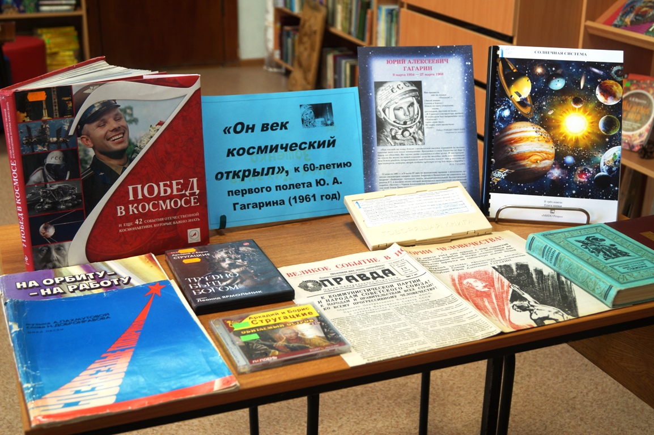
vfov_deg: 29.8
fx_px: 817
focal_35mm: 45
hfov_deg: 43.6
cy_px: 218
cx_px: 327
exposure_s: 1/15
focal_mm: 30
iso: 100
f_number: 4.5
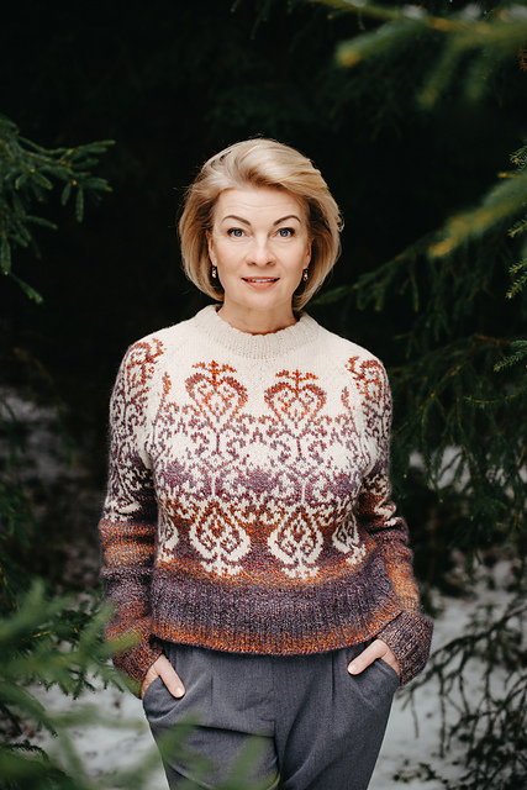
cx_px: 264
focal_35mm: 50
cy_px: 395
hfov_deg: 27.0
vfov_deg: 39.6
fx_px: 1097
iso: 100
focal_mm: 50
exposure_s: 1/250
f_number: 2.8
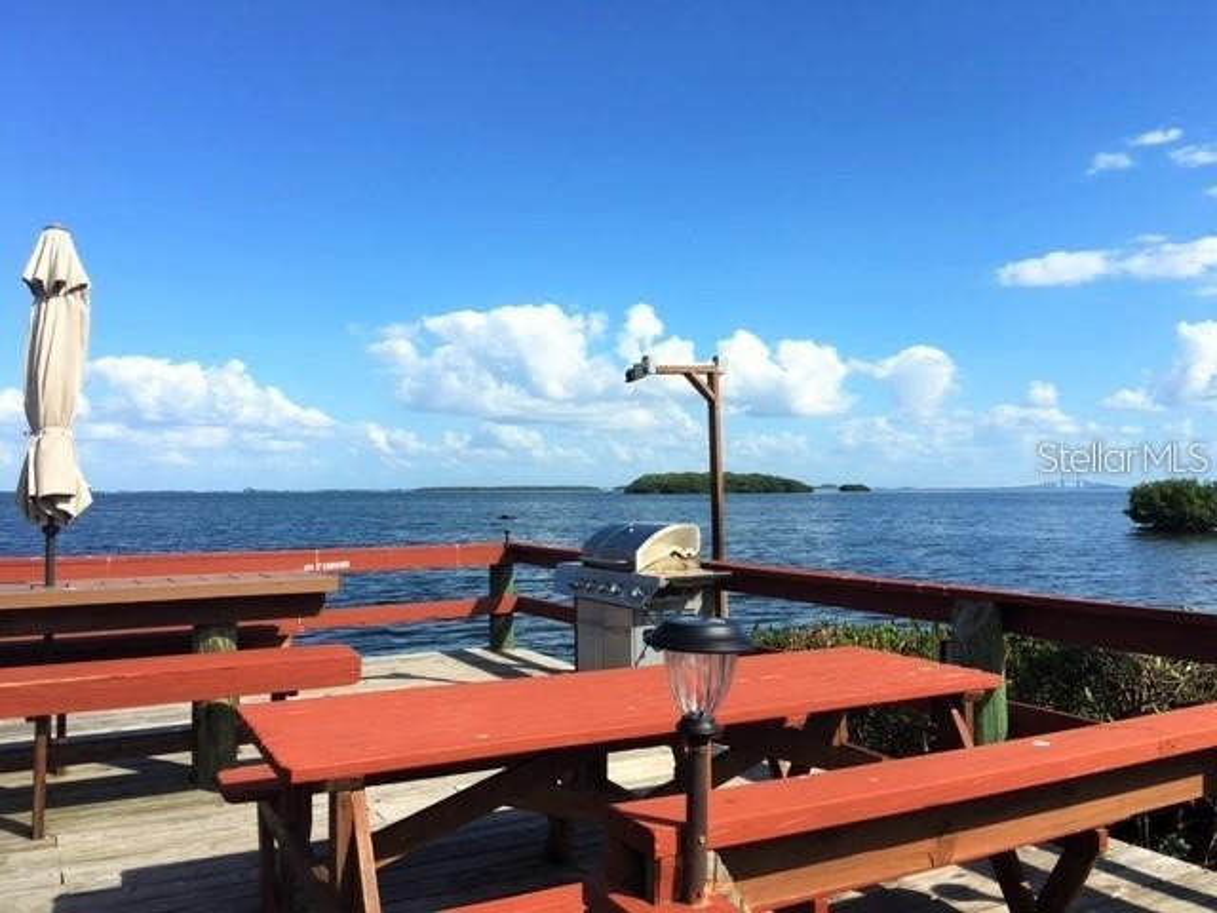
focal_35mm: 29
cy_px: 456
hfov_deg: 61.7
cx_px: 608
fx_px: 1020
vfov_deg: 48.2
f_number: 2.2
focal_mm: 4.15
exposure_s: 1/1832
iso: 25
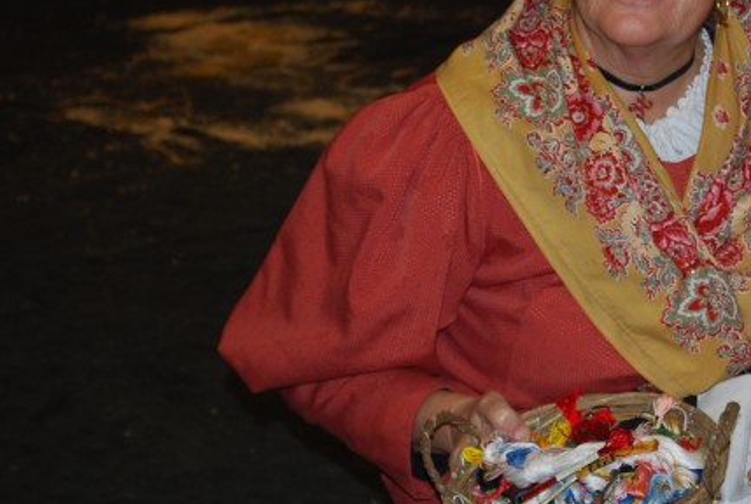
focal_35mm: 126
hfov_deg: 16.1
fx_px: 2633
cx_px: 600
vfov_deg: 10.9
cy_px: 118
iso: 200
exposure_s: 1/60
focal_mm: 45
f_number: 5.3
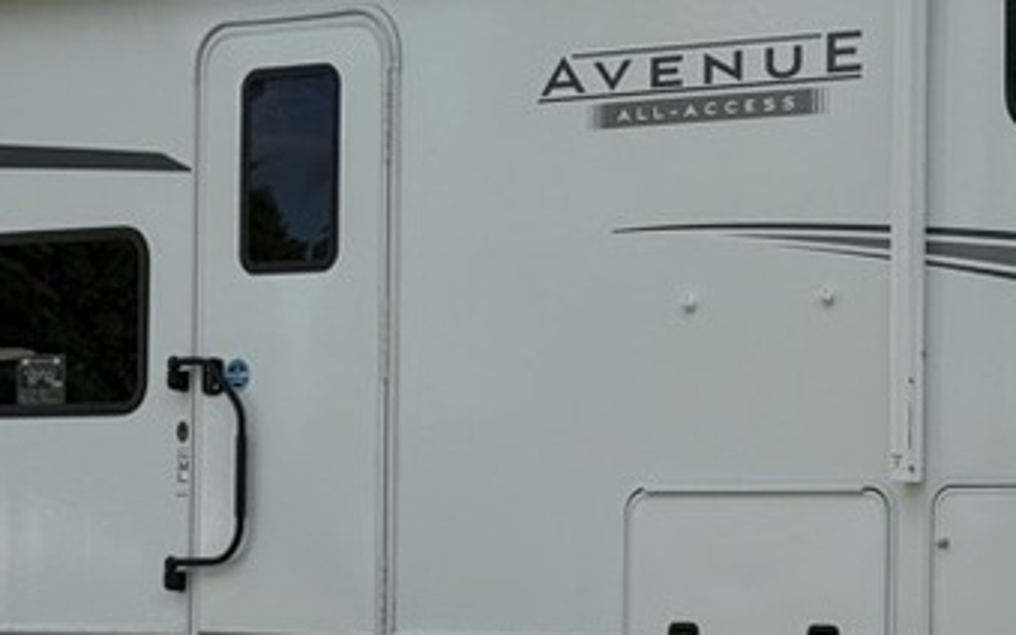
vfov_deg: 8.7
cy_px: 350
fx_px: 4154
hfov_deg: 13.9
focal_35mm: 150
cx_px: 797
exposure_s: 1/3534
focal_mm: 6.76
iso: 64
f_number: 1.78
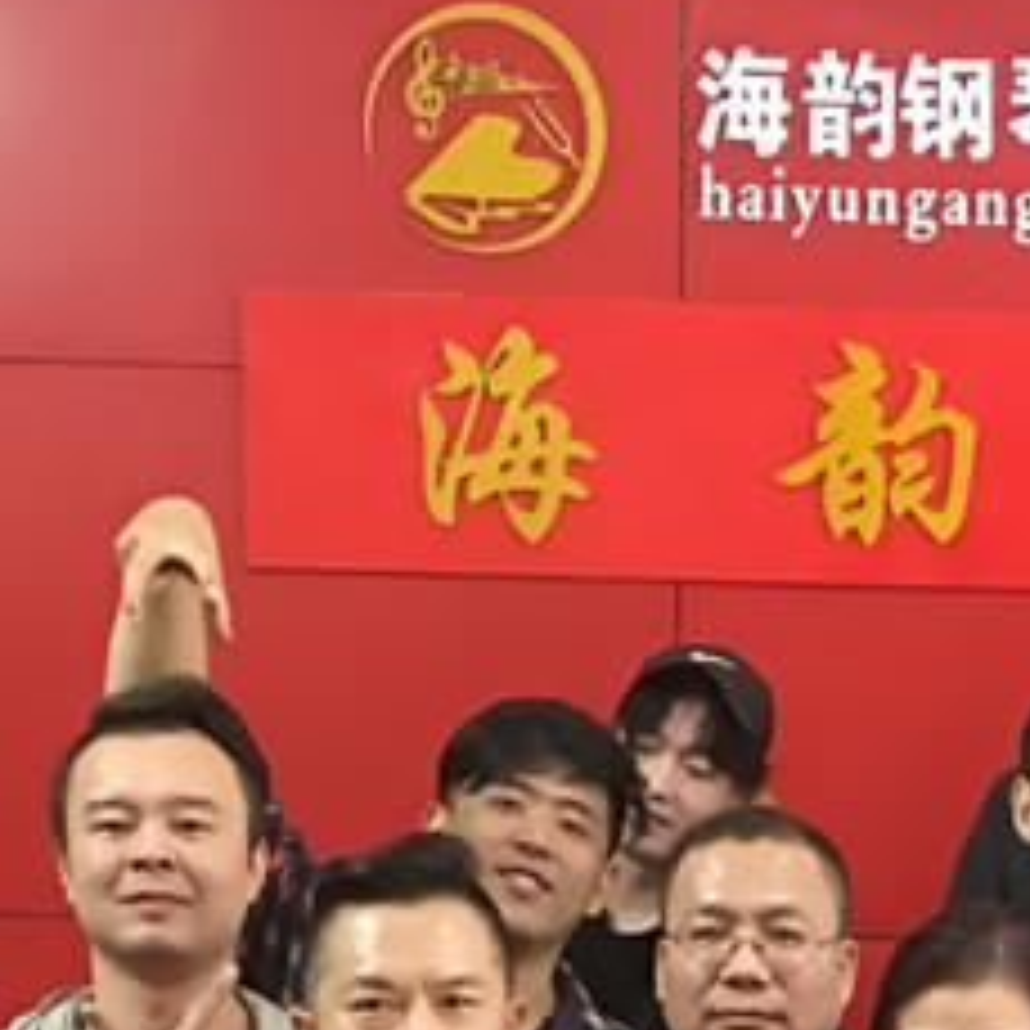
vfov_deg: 14.6
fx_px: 3770
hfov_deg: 15.3
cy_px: 1480
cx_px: 1021
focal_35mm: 112
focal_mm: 4.15
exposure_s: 1/8
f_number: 2.2
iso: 125
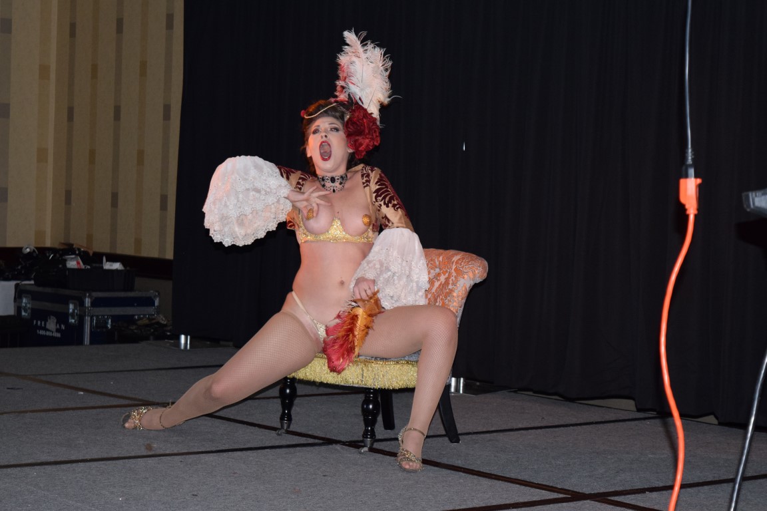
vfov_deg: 16.6
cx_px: 384
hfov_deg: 24.6
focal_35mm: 82
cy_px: 256
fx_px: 1758
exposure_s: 1/60
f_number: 5.6
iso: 1600
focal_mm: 55
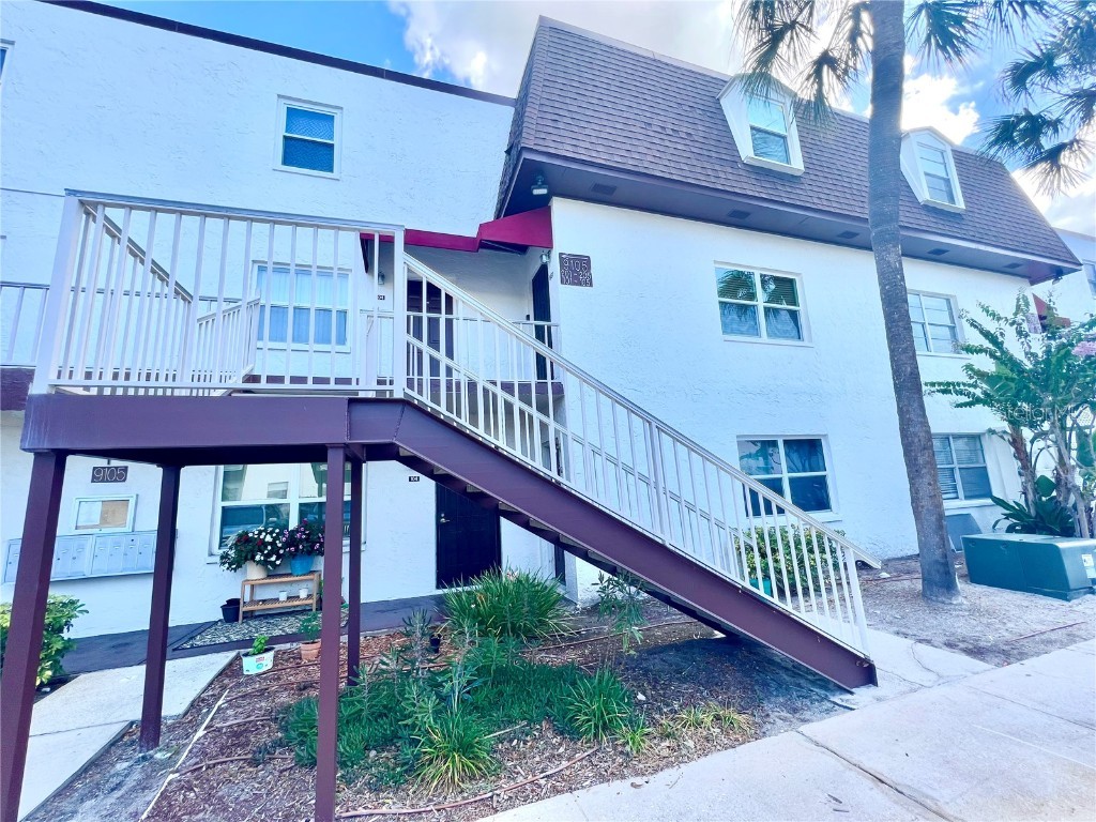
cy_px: 411
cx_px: 548
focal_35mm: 13
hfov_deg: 106.2
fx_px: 412
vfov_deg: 89.9
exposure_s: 1/304
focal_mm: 1.57
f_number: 1.8
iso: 32
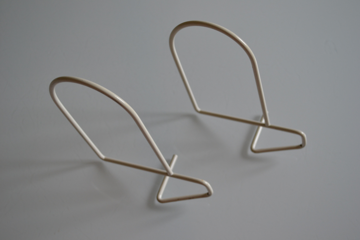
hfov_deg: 45.0
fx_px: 435
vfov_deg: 30.8
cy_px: 120
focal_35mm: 44
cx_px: 180
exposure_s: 1/50
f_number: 4.5
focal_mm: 29
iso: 400
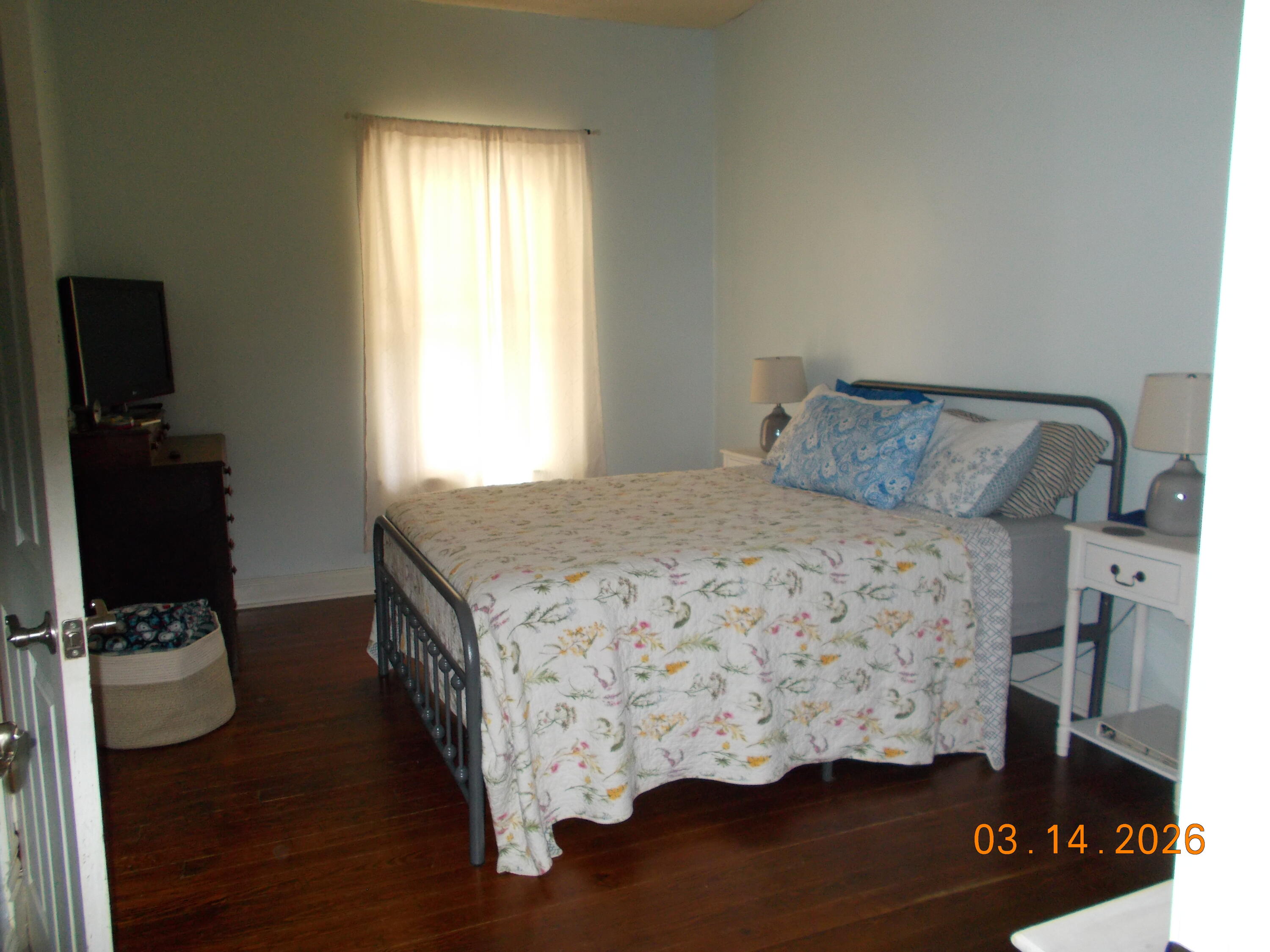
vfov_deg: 53.1
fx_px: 954
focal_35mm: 26
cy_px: 476
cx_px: 635
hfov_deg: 67.3
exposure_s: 1/25
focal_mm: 4.6
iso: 200
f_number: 3.2
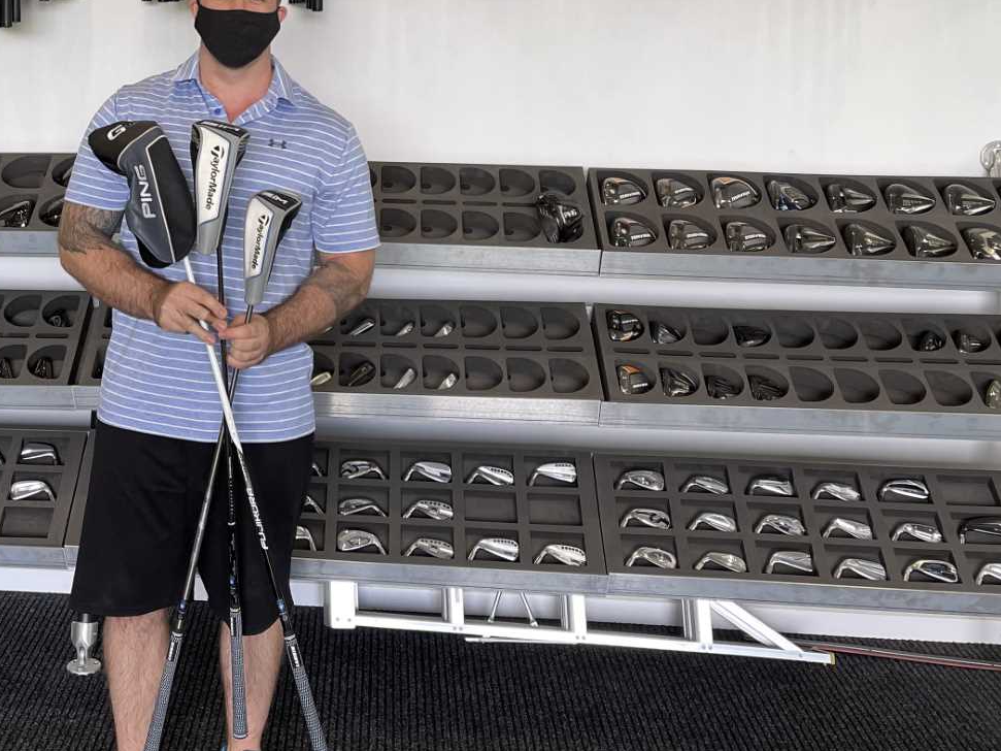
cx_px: 224
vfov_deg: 28.3
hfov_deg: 37.1
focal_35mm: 50
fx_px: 1446
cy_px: 124
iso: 80
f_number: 1.6
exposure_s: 1/100
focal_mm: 5.1
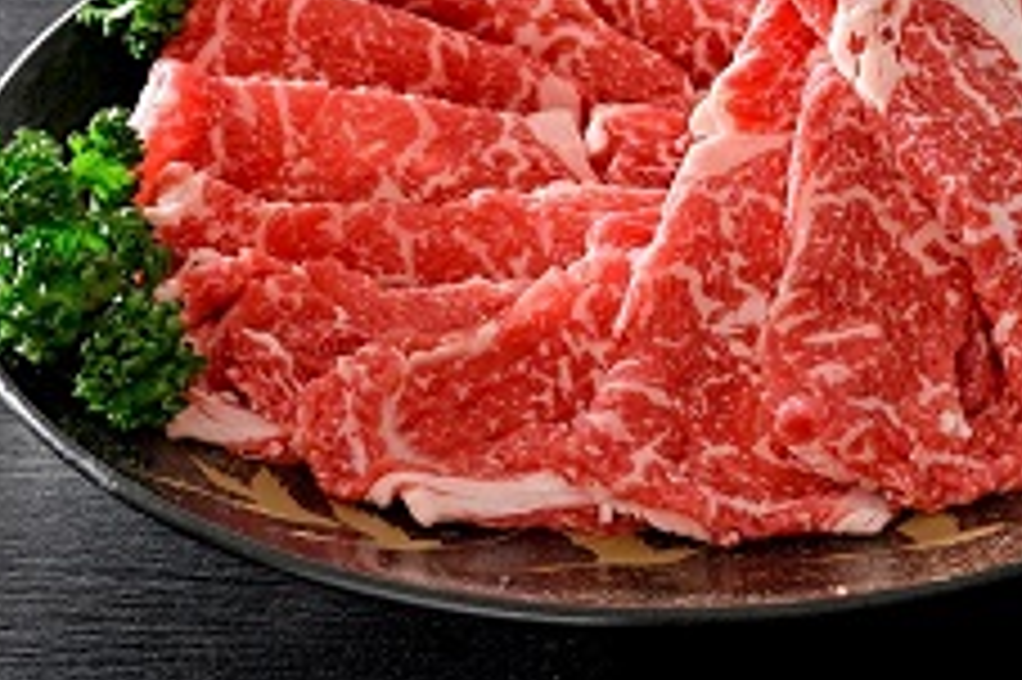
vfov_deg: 6.6
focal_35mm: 208
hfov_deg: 9.9
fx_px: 5900
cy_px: 218
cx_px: 689
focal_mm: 105
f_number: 13
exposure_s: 1/125
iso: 100
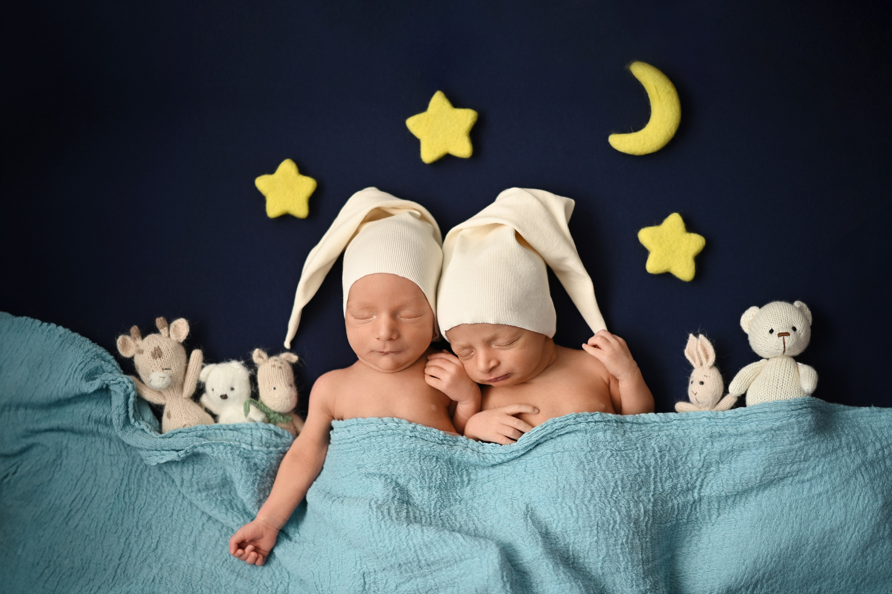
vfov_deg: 27.0
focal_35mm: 50
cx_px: 446
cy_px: 297
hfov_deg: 39.6
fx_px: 1238
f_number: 2
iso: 400
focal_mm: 50
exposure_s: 1/800
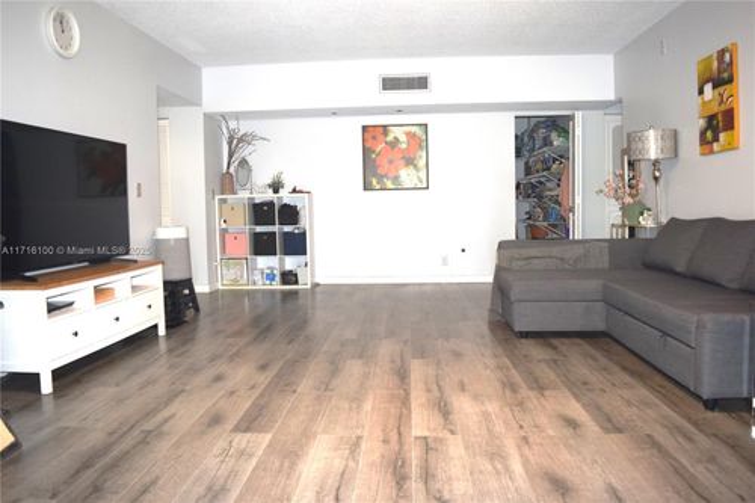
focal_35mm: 27
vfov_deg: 47.9
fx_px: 566
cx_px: 378
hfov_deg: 67.4
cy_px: 252
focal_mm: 18
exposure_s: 1/60
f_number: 3.5
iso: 1250
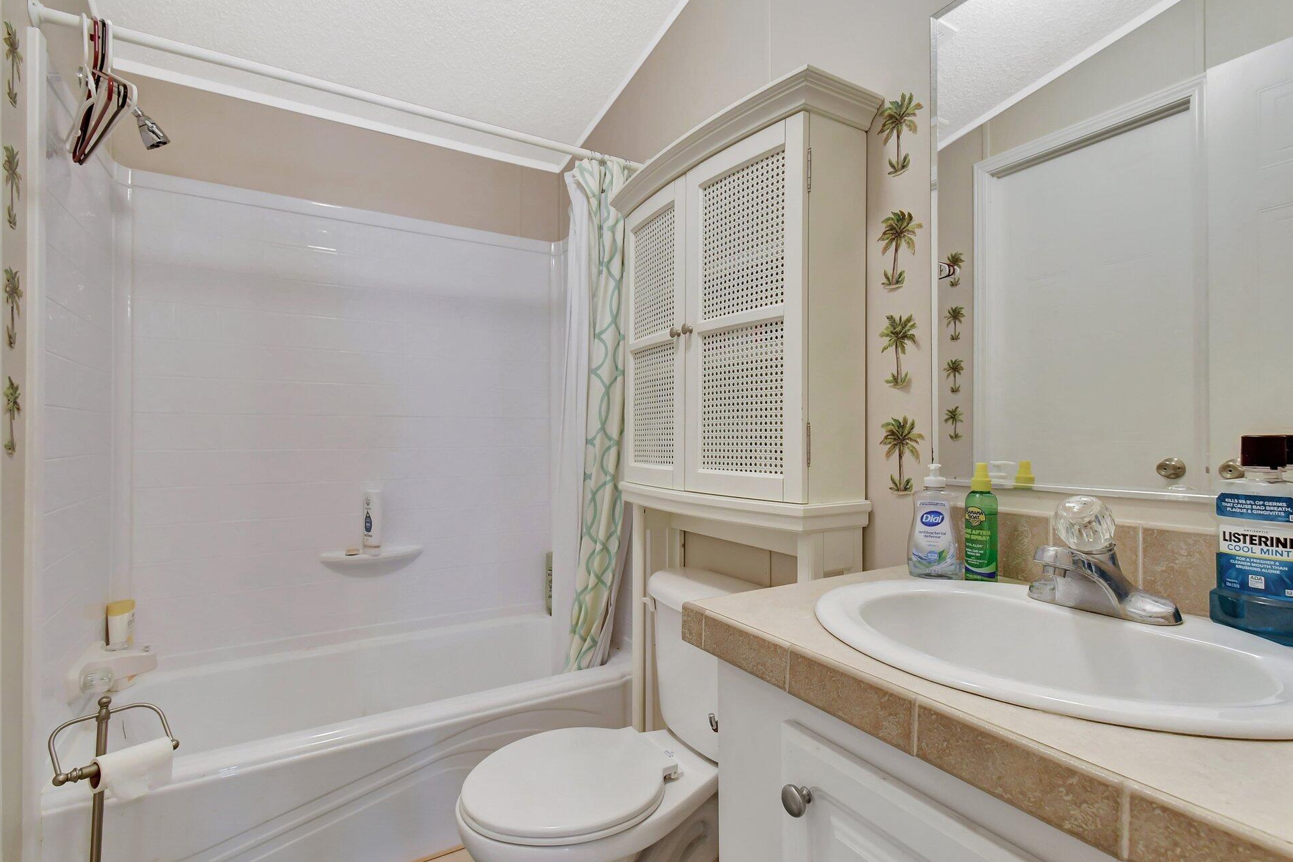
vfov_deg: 73.7
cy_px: 446
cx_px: 649
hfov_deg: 96.7
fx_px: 575
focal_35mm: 16
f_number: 8
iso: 1100
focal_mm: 10
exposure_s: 1/5
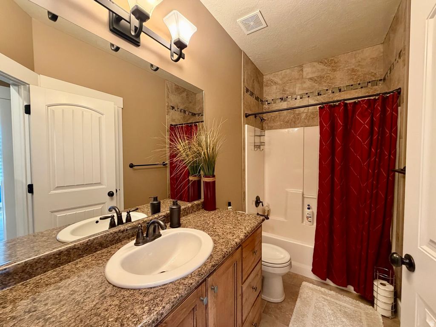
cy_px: 164
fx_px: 176
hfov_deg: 102.1
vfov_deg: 85.7
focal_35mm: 14
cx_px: 218
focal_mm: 2.22
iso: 320
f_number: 2.2
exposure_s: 1/60
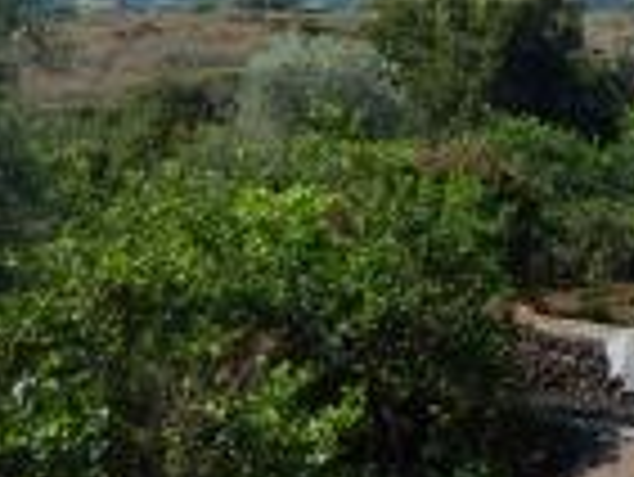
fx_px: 1301
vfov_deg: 19.8
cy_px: -50
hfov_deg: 24.2
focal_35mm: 71
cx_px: 809
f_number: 6.8
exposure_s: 1/640
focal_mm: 4.5
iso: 180
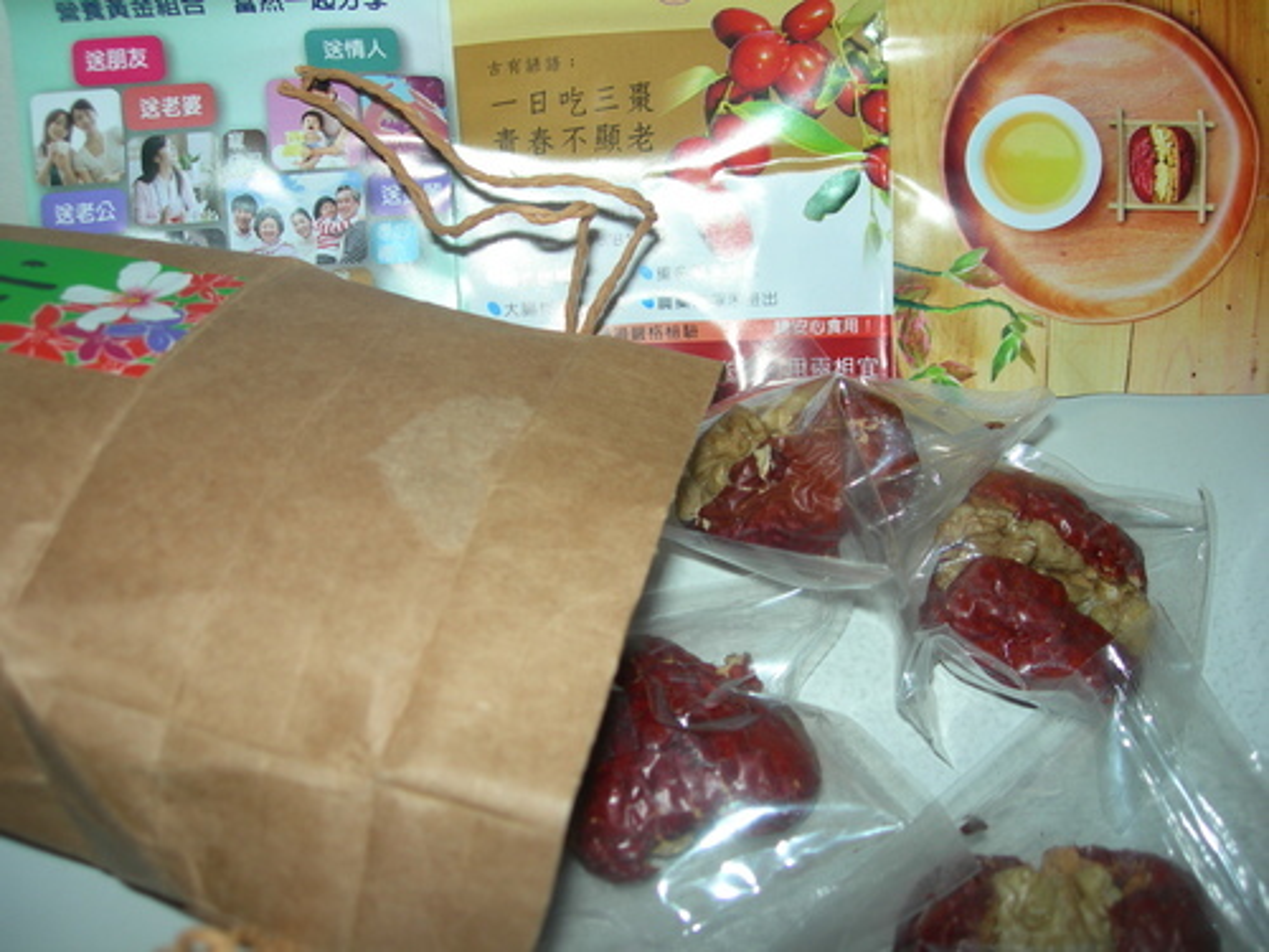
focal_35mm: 38
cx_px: 634
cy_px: 476
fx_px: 1393
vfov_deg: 37.7
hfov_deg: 49.0
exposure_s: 1/60.1
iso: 50
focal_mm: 7.8
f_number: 2.8
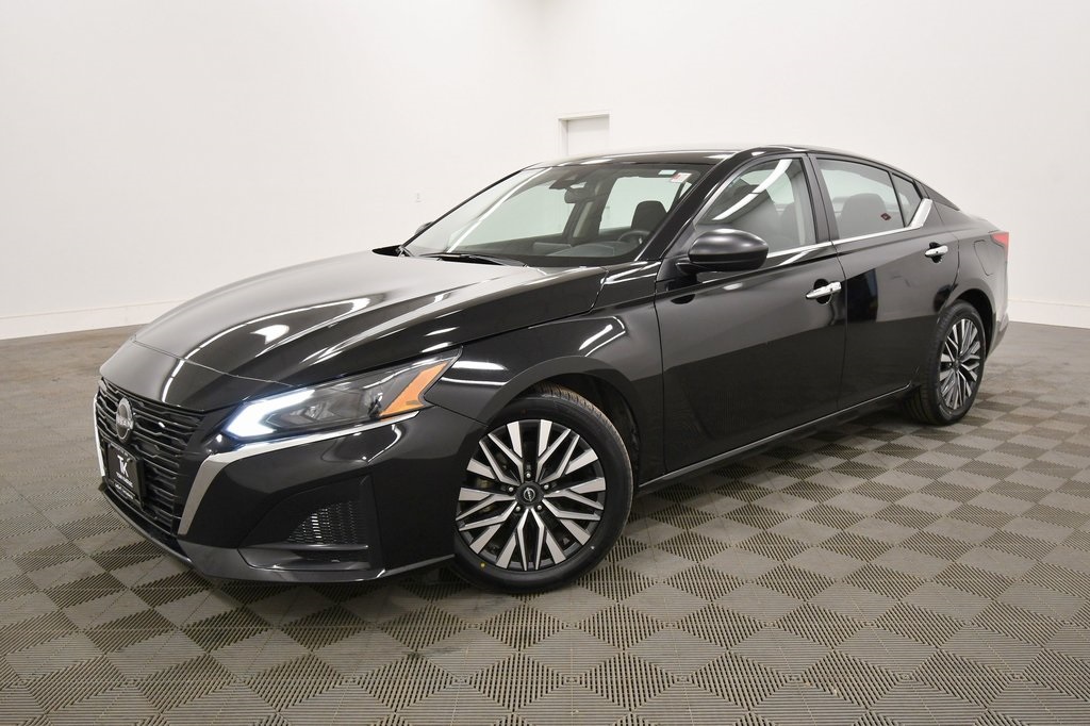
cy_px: 363
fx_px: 817
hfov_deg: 67.4
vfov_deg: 47.9
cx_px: 545
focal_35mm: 27
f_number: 5.6
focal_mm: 18
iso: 900
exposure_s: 1/125
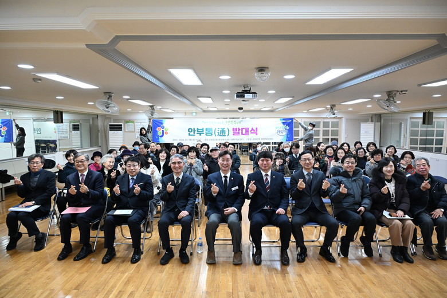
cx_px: 224
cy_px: 149
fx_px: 298
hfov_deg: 73.7
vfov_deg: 53.1
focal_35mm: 24
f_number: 5.6
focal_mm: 24
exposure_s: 1/160
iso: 3200
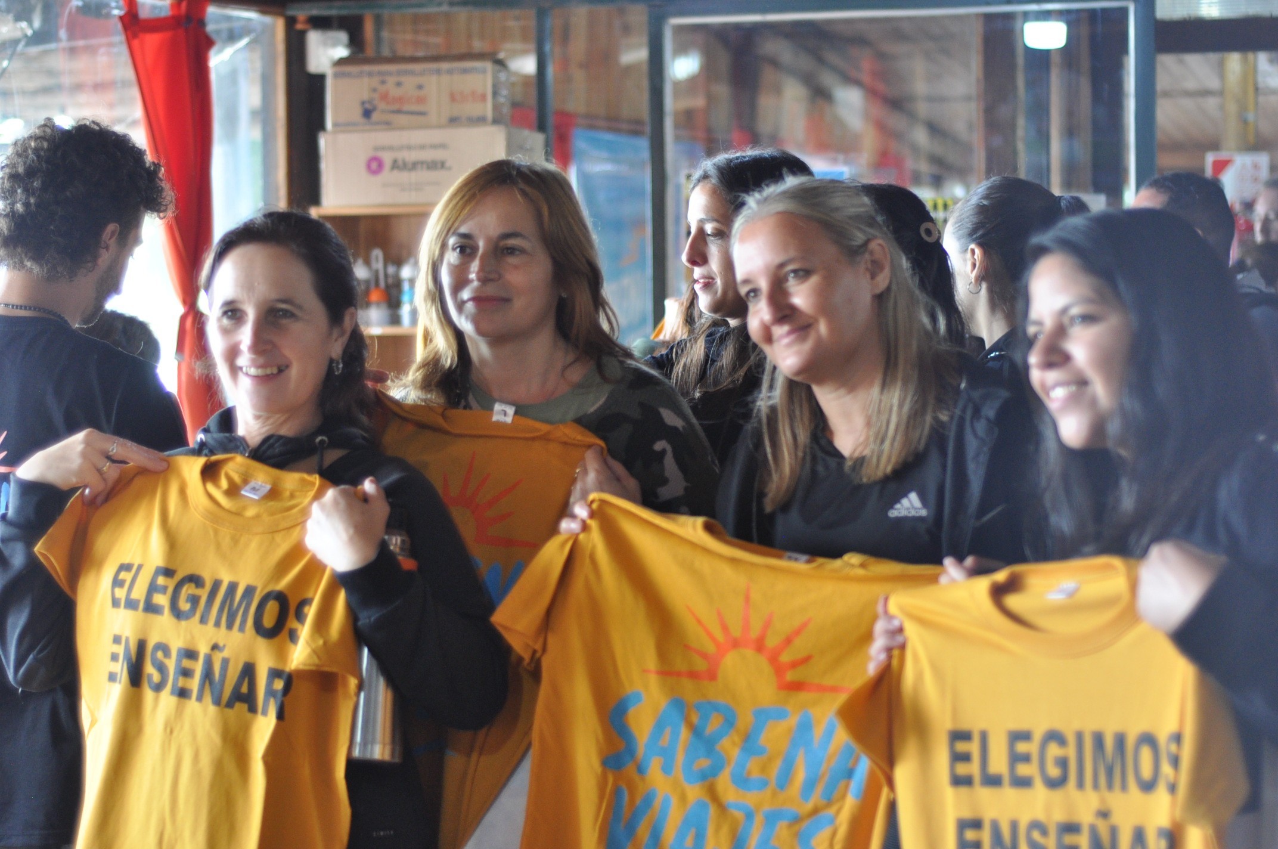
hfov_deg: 27.0
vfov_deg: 18.1
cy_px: 424
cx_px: 639
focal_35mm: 75
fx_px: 2659
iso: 800
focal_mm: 50
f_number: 2
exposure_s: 1/500
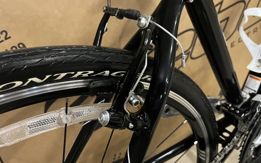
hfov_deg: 66.5
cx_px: 131
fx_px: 199
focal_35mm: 28
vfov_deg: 44.5
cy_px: 76
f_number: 1.6
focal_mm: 5.1
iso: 640
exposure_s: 1/25
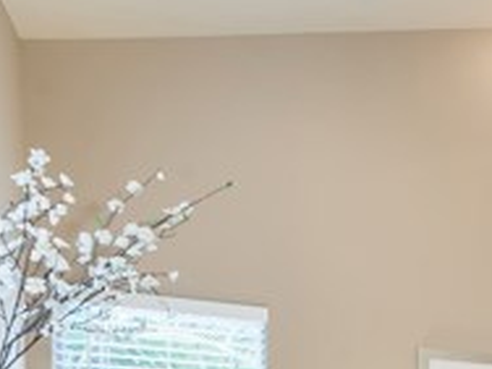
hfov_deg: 23.3
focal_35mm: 59
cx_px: 806
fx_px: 839
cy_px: 530
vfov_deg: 21.4
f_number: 13
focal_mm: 12
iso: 200
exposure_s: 1/1.67
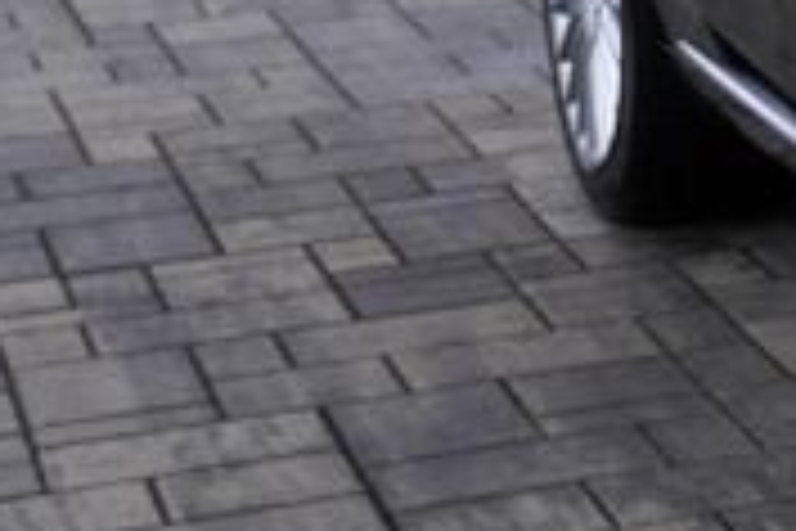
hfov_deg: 9.7
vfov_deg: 7.6
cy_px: -169
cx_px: 2132
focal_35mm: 179
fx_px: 3958
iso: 100
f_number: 4.5
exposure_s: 1/100
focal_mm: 31
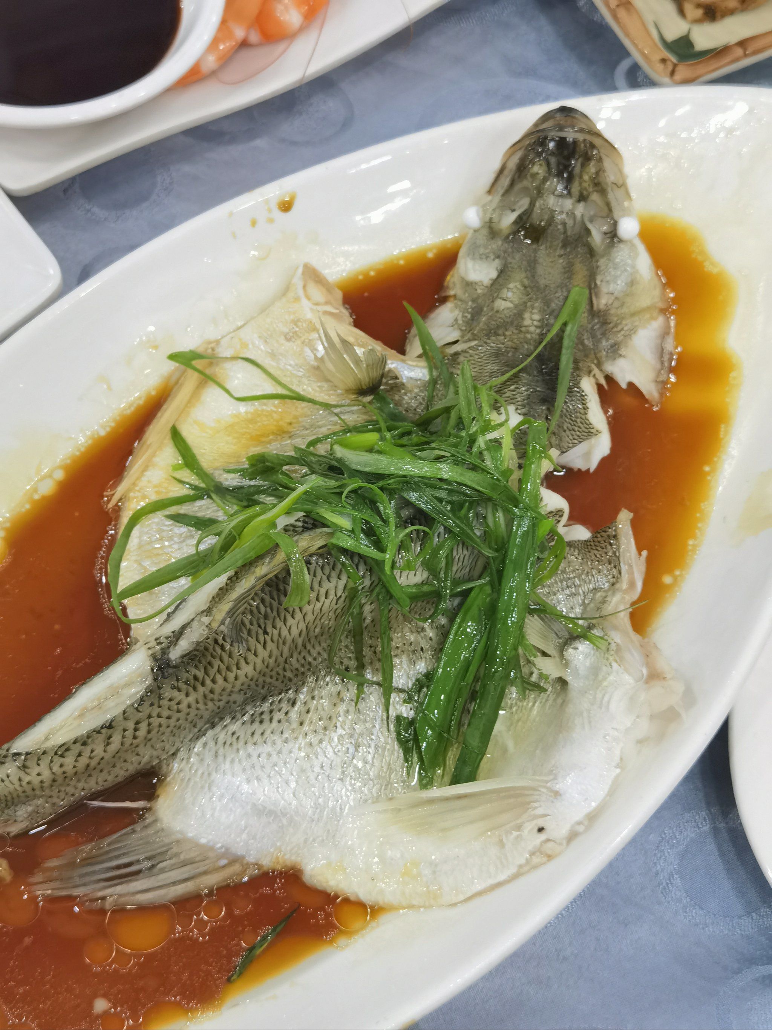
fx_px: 1755
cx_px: 386
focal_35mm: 59
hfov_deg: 24.8
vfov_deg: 32.7
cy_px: 515
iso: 160
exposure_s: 1/50
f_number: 1.9
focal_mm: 6.67
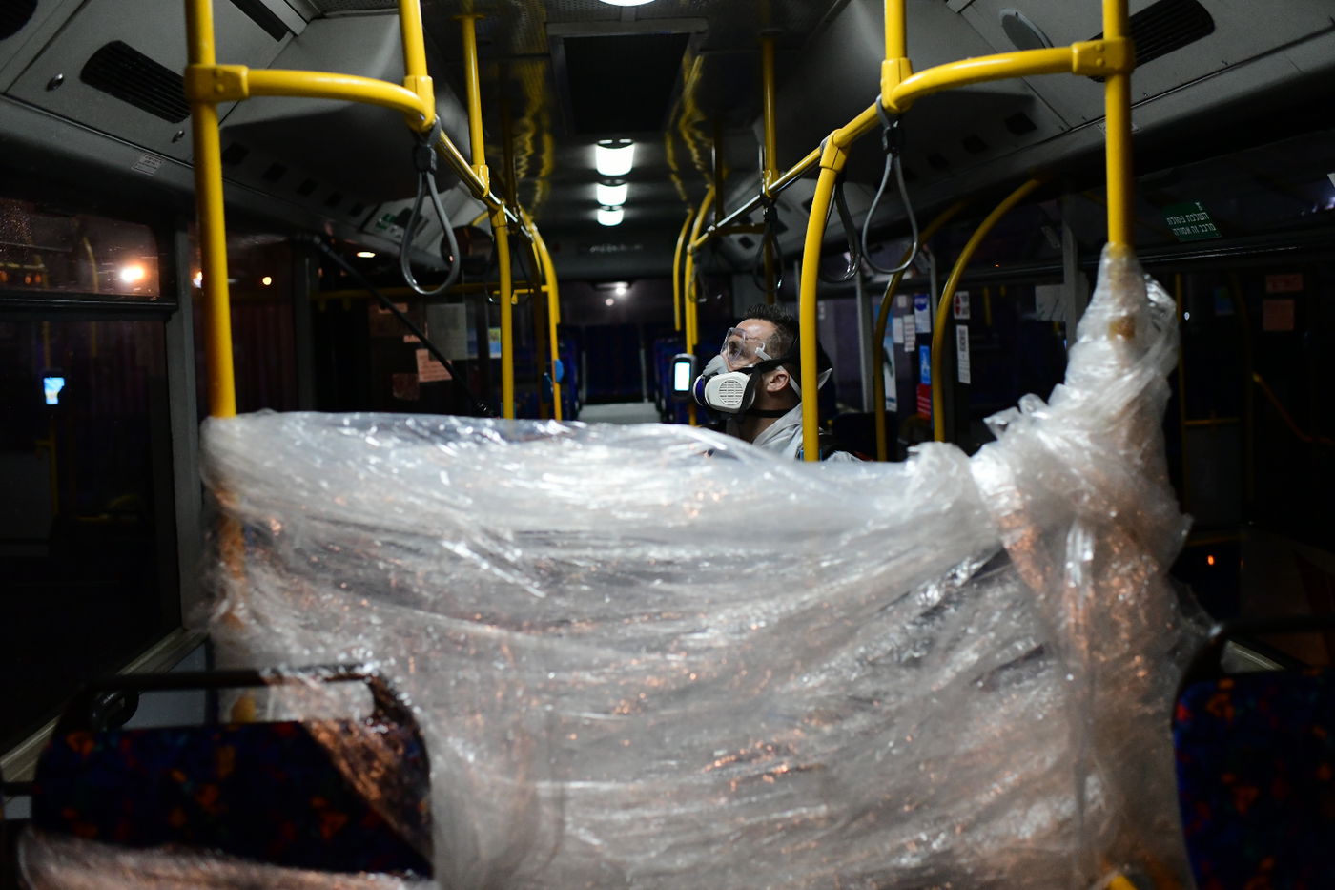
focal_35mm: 35
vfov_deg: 37.8
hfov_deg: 54.4
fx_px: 1298
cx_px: 668
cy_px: 445
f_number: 2.8
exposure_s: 1/250
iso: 6400
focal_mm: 35
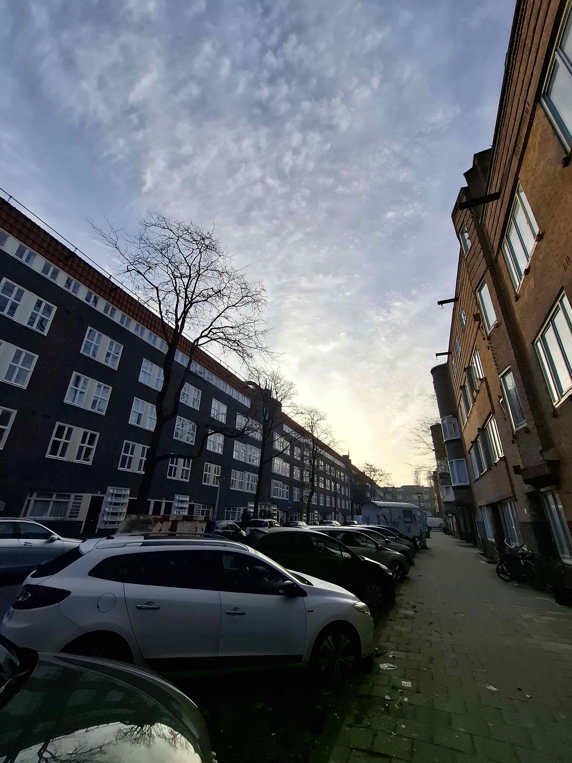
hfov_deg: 89.9
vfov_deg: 106.2
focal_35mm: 13
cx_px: 286
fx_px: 286
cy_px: 382
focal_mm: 1.74
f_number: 2.2
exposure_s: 1/1208
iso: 40
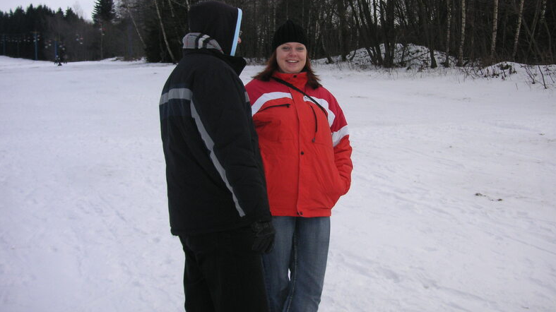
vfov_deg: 28.9
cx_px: 281
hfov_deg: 49.4
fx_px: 604
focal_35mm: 41
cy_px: 123
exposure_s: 1/750
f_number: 2.8
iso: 50
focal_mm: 6.1
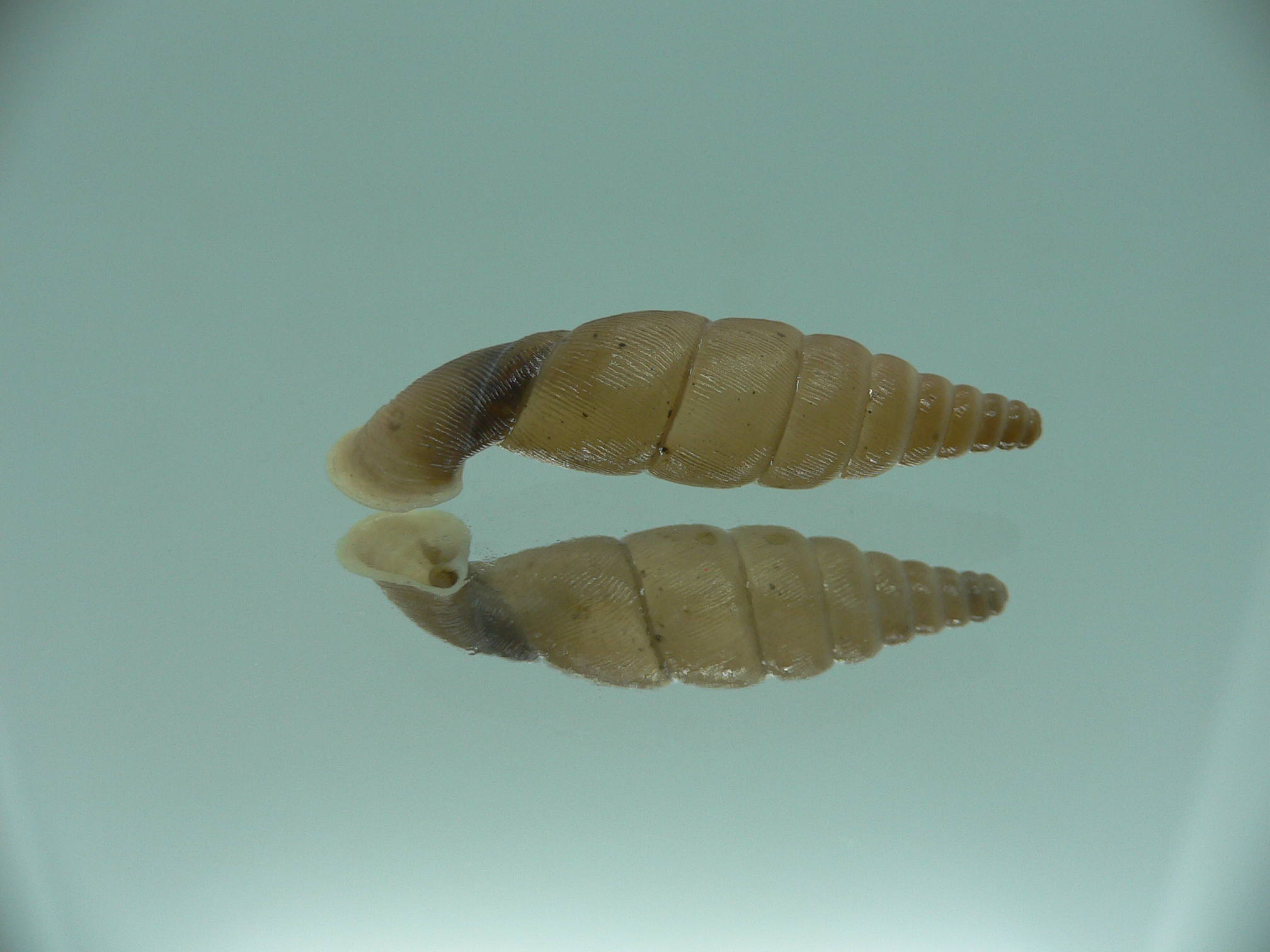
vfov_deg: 40.7
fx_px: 1284
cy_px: 476
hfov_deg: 52.6
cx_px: 635
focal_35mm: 35
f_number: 2.8
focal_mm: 4.6
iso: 80
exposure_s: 1/80
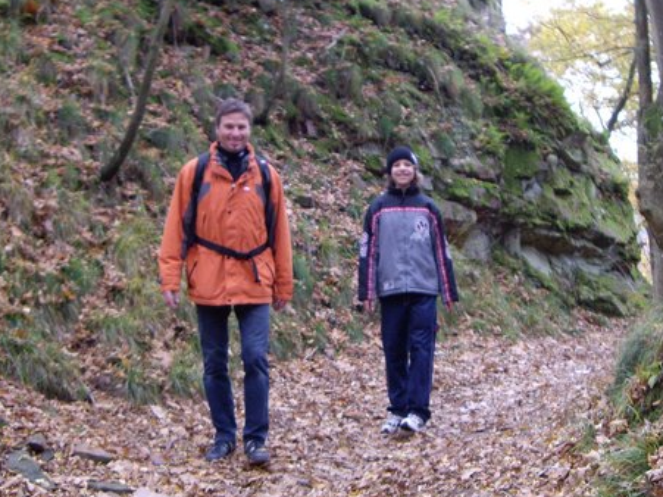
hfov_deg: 32.7
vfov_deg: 24.8
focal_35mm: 59
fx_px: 1130
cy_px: 221
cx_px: 313
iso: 200
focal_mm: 6.2
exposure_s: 1/50
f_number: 2.7
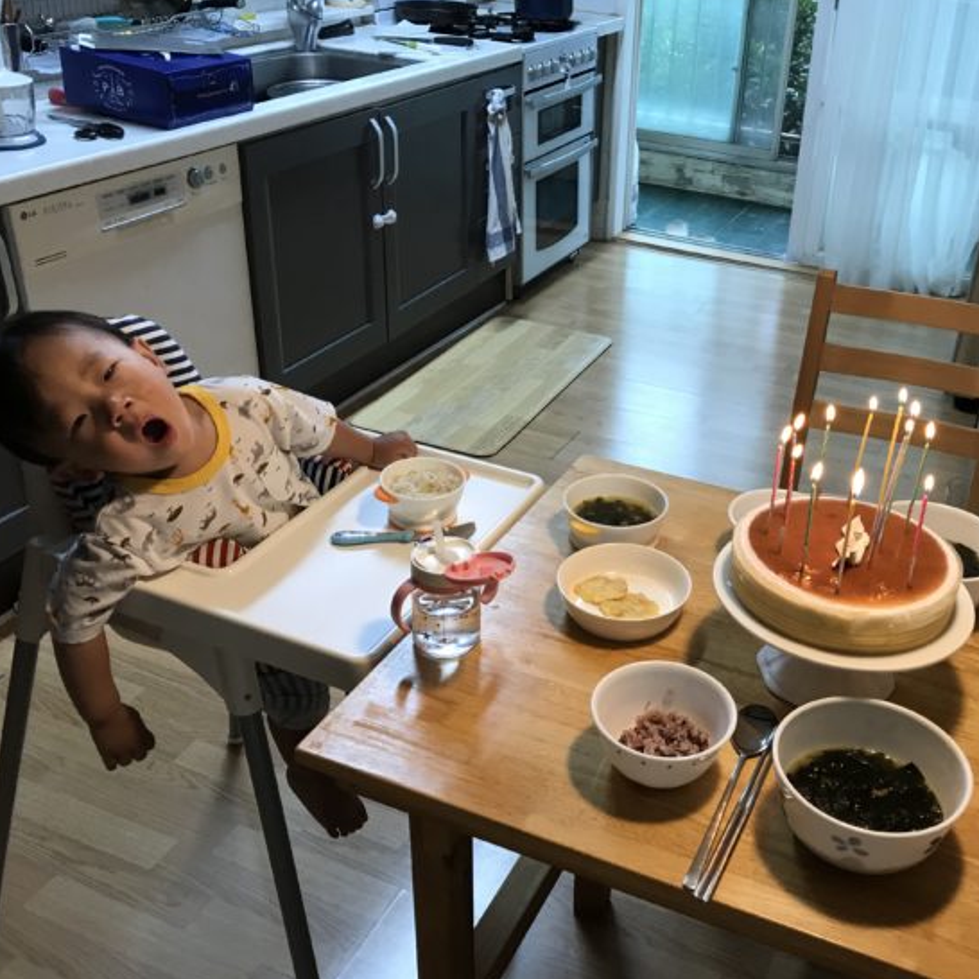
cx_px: 624
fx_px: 1088
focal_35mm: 34
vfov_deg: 48.5
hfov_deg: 47.9
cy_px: 489
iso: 25
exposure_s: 1/30
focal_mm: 3.99
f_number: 1.8
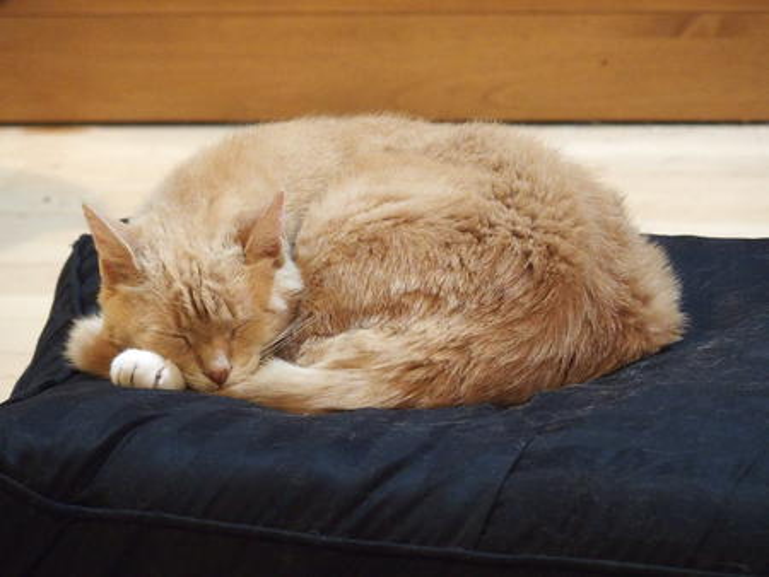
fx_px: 4445
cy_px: 288
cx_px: 384
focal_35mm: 200
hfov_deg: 9.9
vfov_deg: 7.4
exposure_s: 1/50
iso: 1600
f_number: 2.8
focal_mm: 42.5
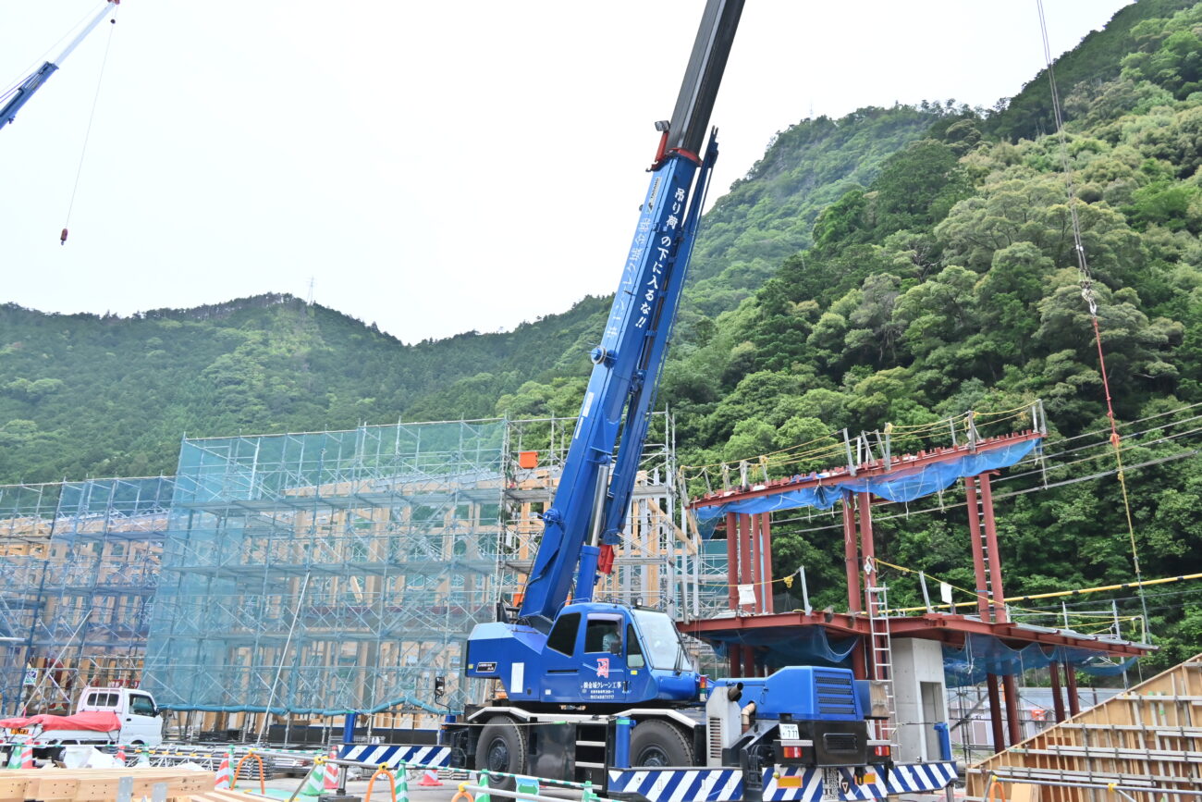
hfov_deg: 66.4
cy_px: 401
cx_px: 601
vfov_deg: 47.2
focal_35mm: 28
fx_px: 918
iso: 800
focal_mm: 27.5
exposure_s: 1/200
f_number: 10
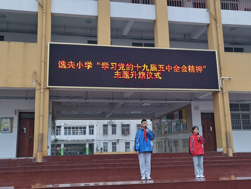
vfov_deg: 34.3
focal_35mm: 42
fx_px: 305
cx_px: 126
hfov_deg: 44.8
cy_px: 94
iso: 50
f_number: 1.6
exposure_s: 1/337
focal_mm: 5.56
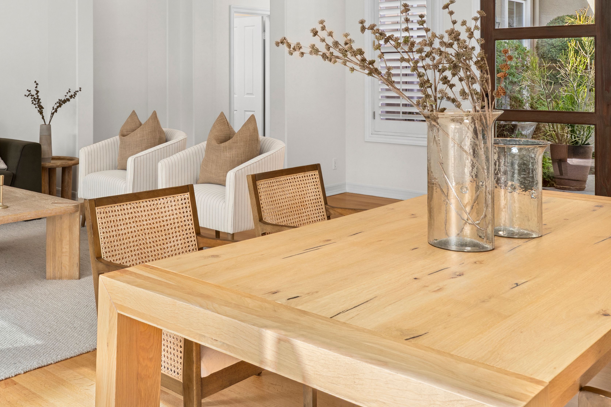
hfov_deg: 48.2
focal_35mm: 39
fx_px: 662
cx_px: 174
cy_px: 89
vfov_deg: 33.3
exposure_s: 1/8
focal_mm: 16
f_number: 9
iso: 100
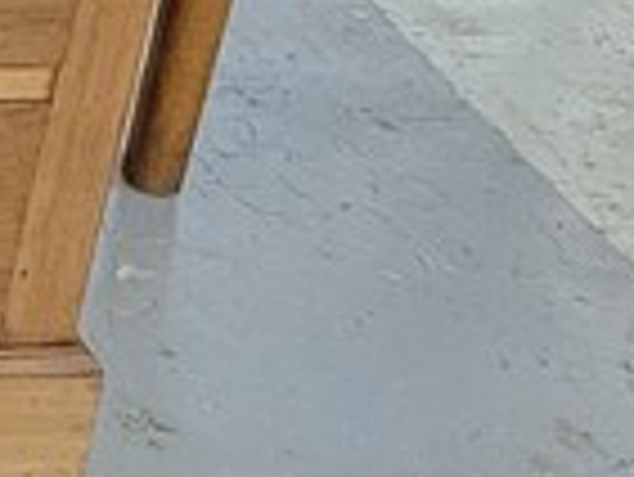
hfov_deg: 8.5
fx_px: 3373
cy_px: -598
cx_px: -1407
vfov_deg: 7.6
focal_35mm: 184
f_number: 1.8
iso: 640
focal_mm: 5.4
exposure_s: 1/33.3
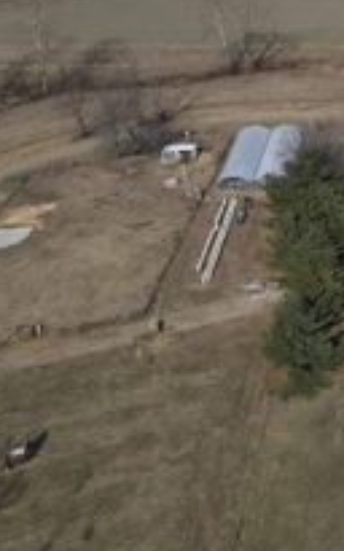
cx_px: 486
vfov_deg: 32.0
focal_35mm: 62
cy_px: 98
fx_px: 931
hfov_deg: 18.9
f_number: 2.8
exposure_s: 1/1000
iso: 100
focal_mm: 4.5
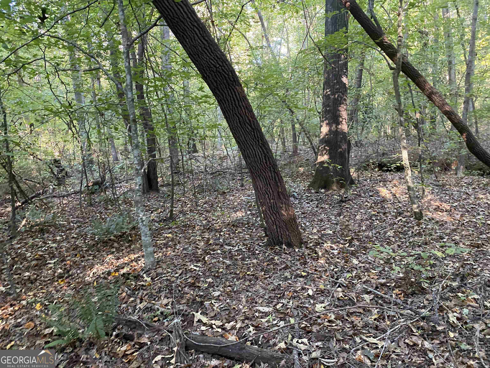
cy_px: 184
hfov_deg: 67.3
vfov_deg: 53.1
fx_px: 368
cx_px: 245
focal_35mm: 26
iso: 500
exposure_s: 1/40
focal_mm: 4.25
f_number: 1.8
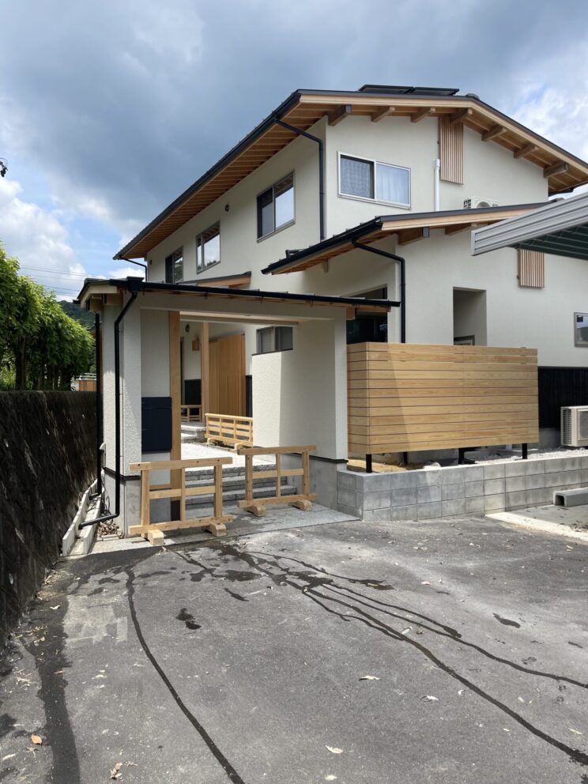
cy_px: 392
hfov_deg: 54.9
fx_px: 566
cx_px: 294
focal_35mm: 25
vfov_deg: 69.4
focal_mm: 5.1
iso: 32
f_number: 1.6
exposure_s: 1/2660
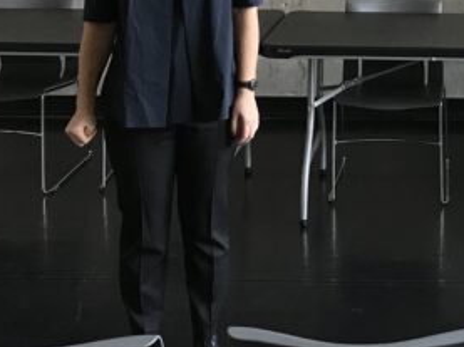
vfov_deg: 17.3
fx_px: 1084
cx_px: 405
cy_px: -74
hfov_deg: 23.6
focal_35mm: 81
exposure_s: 1/30
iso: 25
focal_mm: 3.99
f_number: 1.8
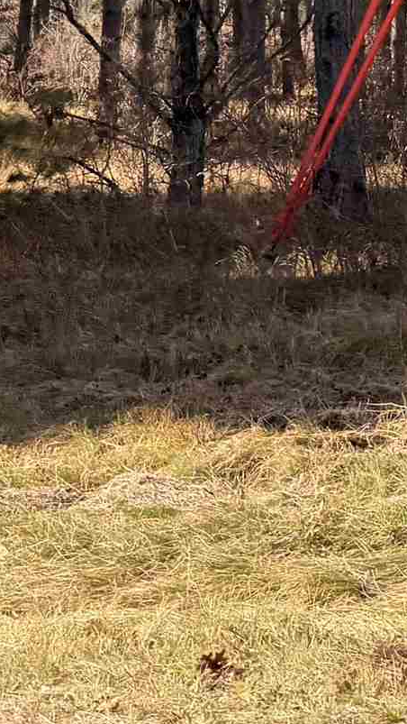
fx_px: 1918
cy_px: 5
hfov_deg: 10.4
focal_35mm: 100
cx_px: 992
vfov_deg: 20.7
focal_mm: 6.76
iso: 80
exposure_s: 1/1271
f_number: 1.78
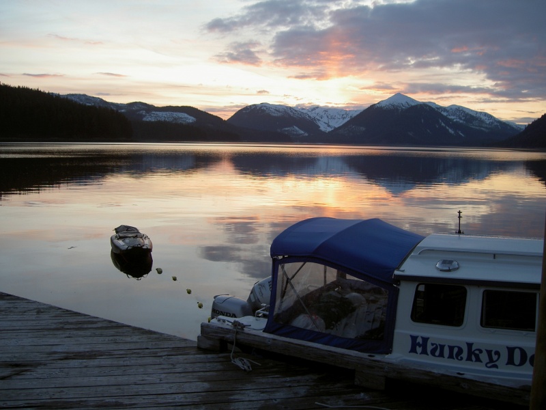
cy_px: 205
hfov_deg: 47.9
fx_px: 615
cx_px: 273
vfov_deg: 36.8
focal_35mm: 39
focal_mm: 8
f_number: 2.8
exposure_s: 1/100
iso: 50
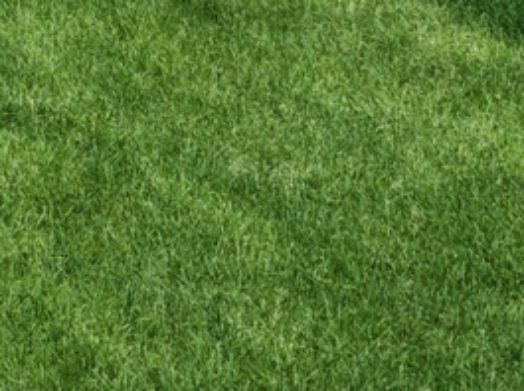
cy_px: -626
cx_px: -482
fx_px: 1512
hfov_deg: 16.0
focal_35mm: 100
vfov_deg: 11.4
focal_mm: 17
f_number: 11
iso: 200
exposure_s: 1/320
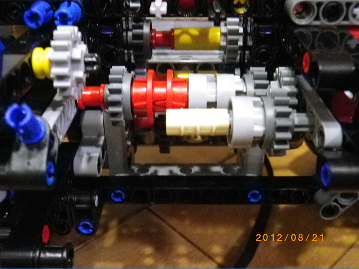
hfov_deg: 45.8
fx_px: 425
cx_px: 180
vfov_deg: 35.1
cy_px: 134
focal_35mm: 41
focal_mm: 7.3
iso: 800
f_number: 3.9
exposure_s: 1/6
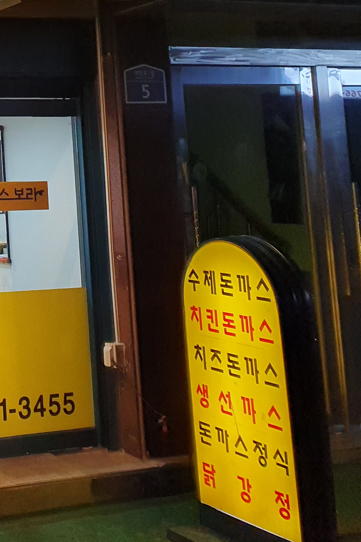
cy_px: 106
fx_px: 887
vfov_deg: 32.9
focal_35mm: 59
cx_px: -202
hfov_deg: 19.6
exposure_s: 1/120
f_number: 2.4
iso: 125
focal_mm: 4.32
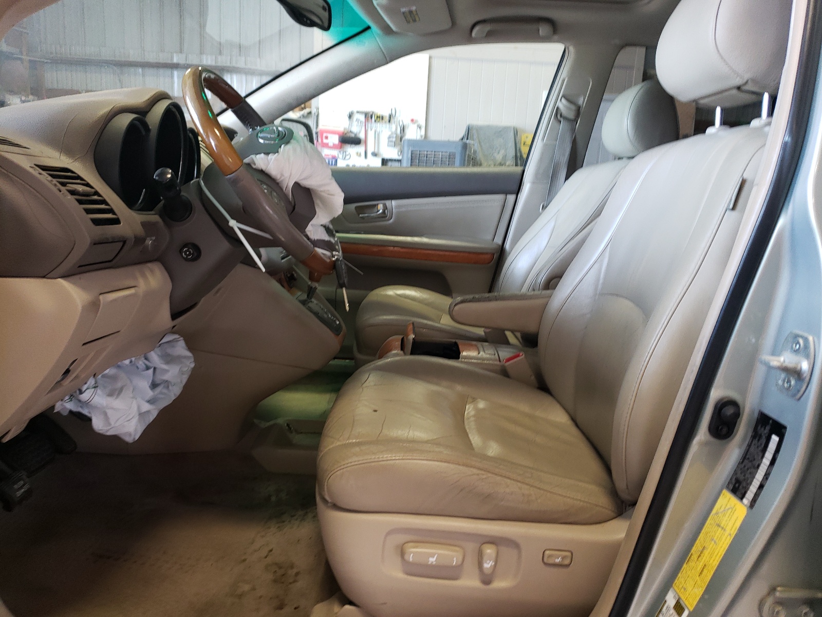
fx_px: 617
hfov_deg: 67.3
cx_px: 411
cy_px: 308
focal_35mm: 26
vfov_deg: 53.1
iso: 105
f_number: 1.5
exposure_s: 1/60.2
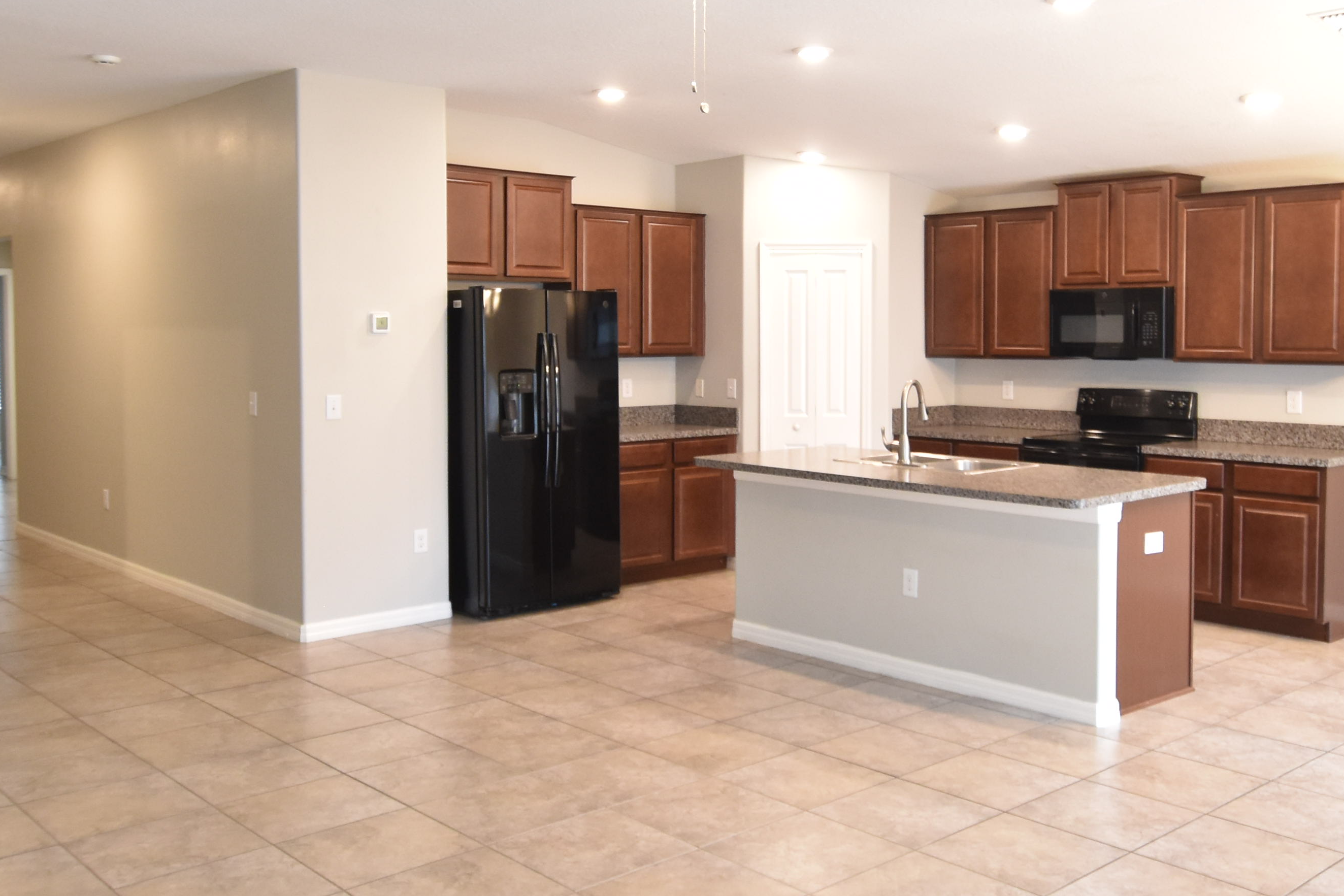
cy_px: 372
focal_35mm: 34
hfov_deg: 55.6
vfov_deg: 38.8
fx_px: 1269
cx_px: 770
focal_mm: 10
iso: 800
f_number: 3.5
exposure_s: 1/30
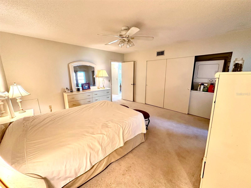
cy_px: 94
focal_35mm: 14
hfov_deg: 102.1
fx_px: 102
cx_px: 126
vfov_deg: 85.7
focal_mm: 2.22
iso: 320
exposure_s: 1/60
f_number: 2.2
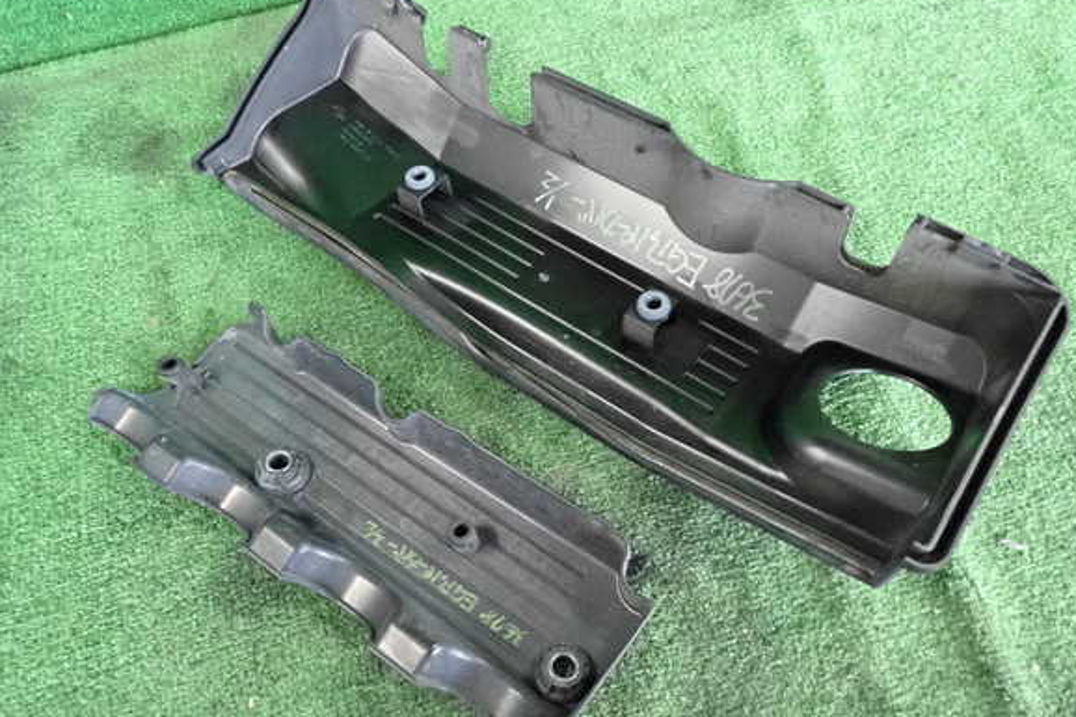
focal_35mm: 27
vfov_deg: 47.9
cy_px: 361
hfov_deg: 67.4
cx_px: 557
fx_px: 807
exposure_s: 1/125
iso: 2000
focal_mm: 4.5
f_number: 2
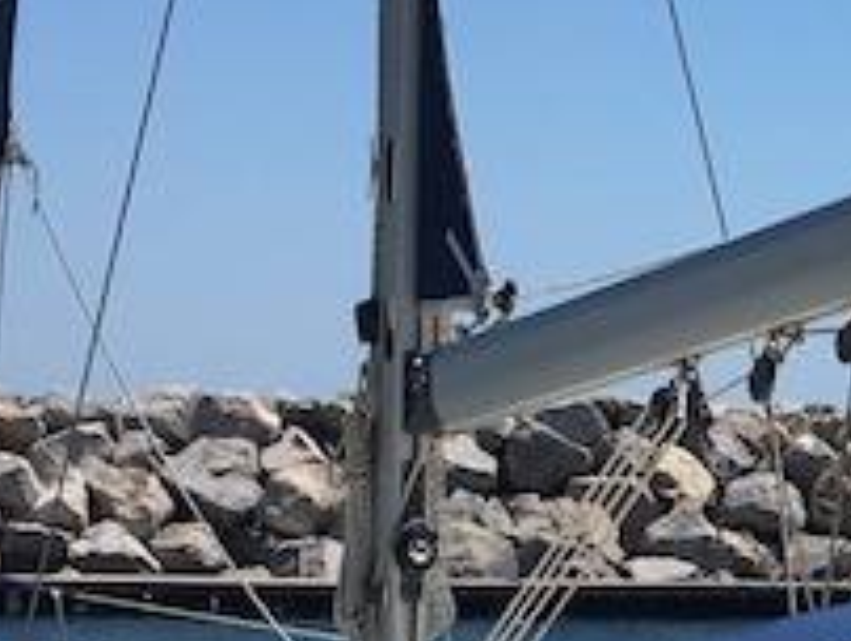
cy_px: 835
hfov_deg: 13.0
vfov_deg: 9.9
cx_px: 1078
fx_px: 3618
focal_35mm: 147
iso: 25
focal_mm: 4.15
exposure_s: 1/2331
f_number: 2.2
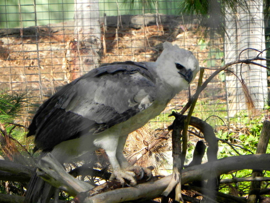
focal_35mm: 377
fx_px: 2941
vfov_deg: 3.9
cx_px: 135
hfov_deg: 5.3
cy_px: 102
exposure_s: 1/164
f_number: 5
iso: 160
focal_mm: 67.2
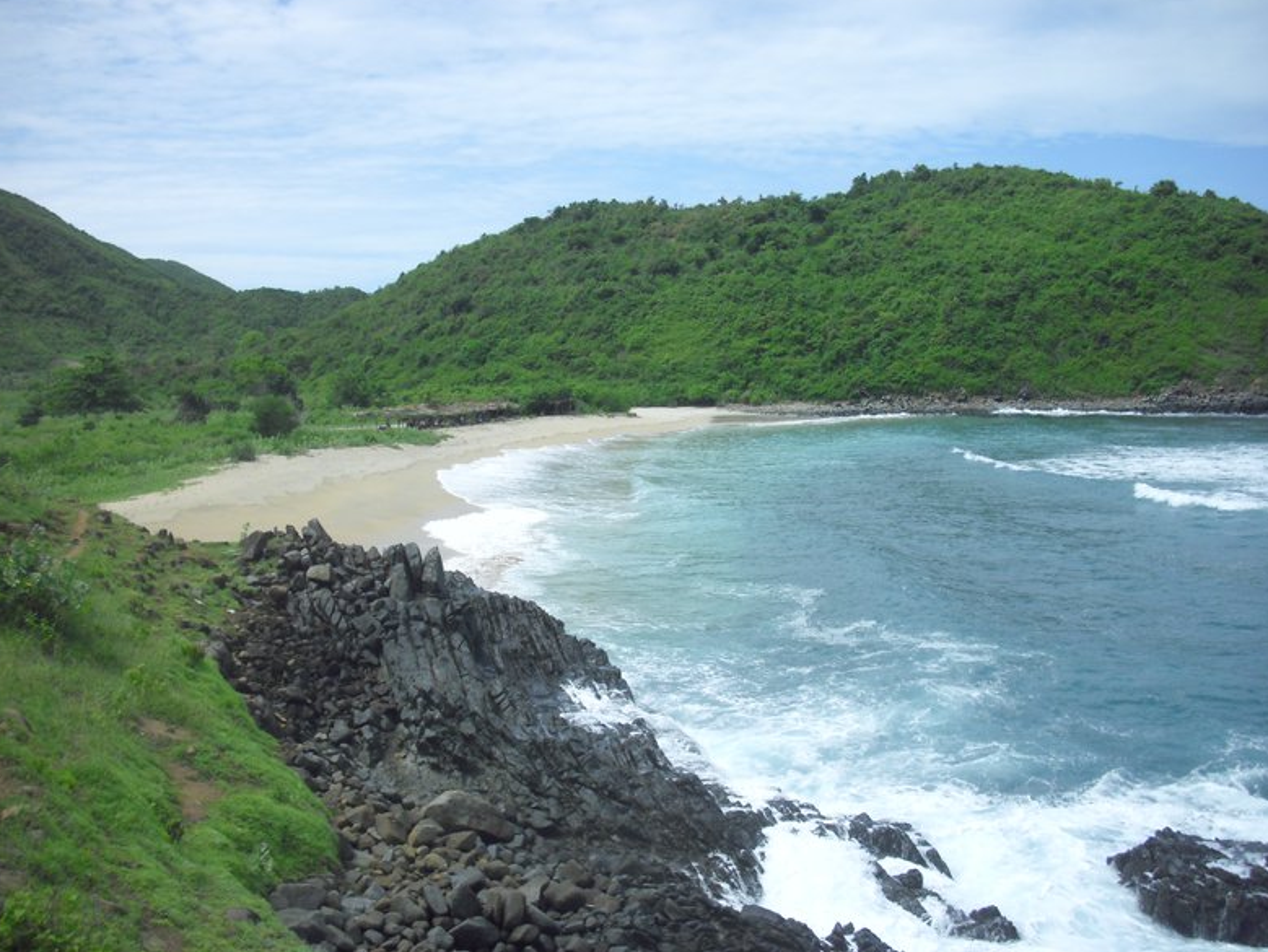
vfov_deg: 36.8
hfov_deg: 47.8
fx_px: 1429
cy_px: 477
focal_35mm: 39
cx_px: 625
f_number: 8
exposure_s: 1/250
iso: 100
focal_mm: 6.2
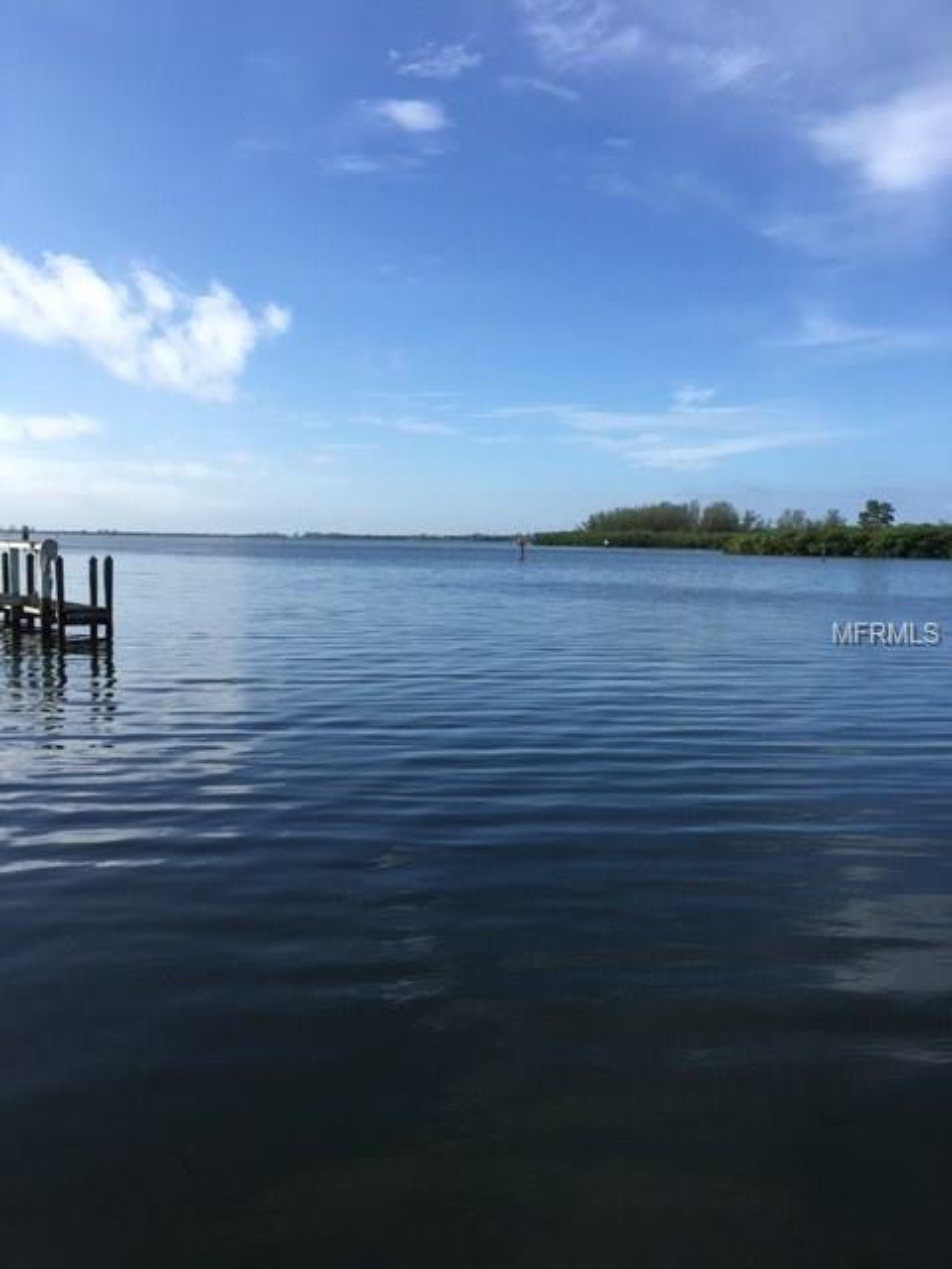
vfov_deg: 61.7
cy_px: 634
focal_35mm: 29
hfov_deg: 48.2
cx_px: 476
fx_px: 1063
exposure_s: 1/1479
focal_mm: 4.15
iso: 25
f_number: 2.2
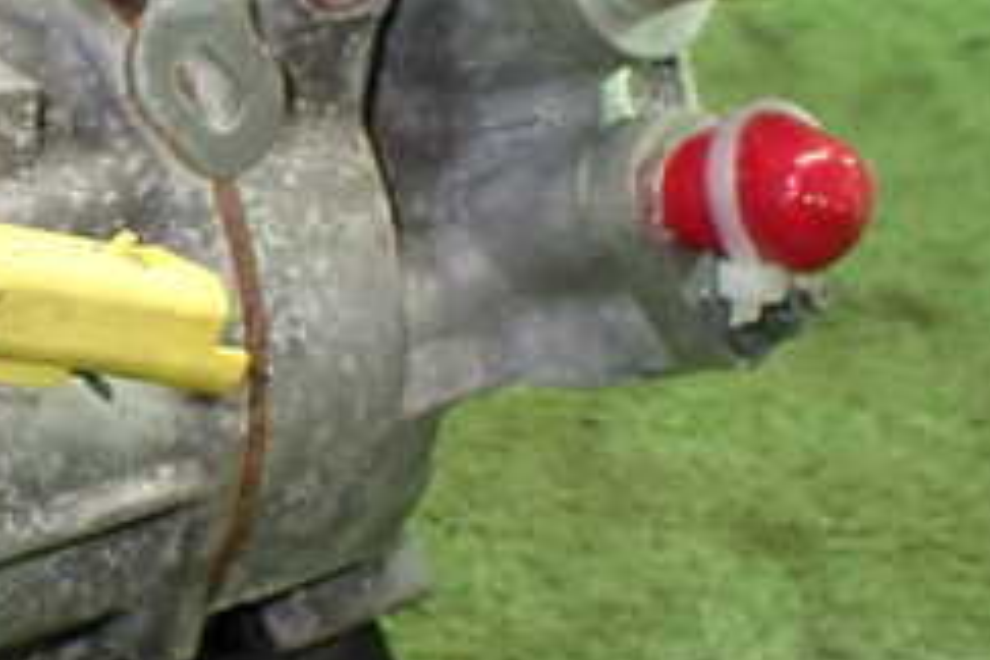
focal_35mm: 77
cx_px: -200
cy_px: 359
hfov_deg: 23.9
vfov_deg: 17.7
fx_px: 2117
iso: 800
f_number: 2.3
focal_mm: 5.4
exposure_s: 1/125
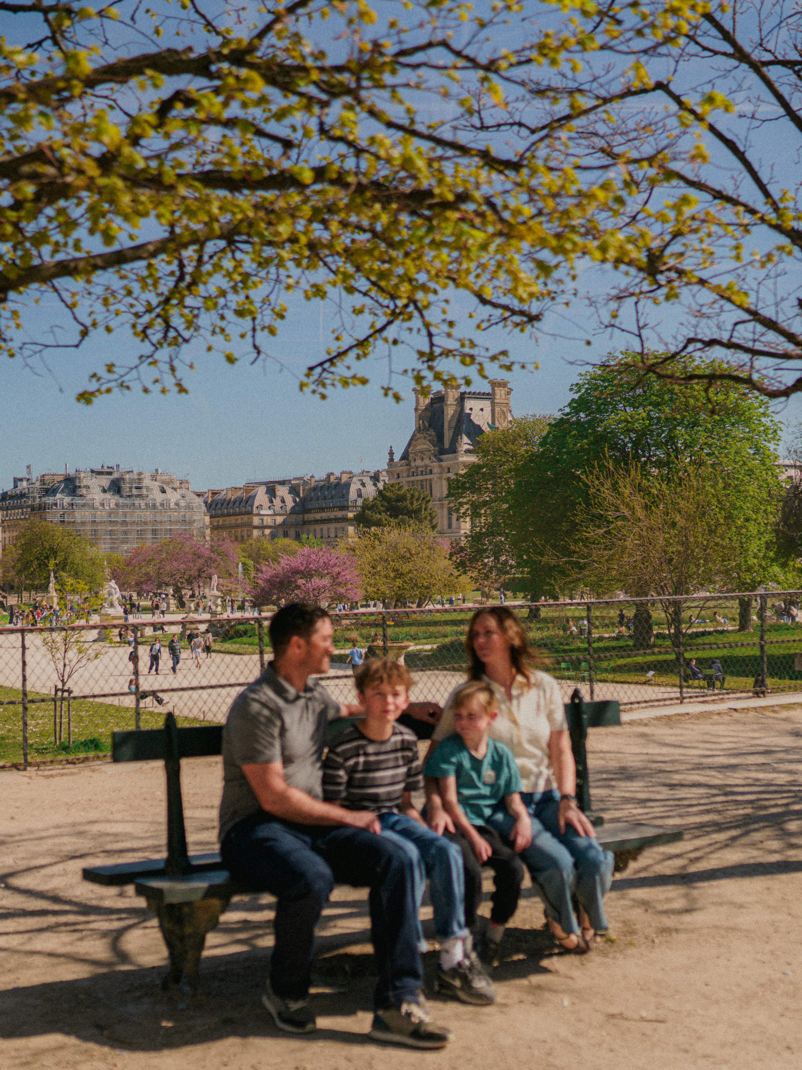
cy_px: 533
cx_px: 400
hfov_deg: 28.6
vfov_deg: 37.5
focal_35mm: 51
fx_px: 1575
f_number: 1.8
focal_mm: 35
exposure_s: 1/4000
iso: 160
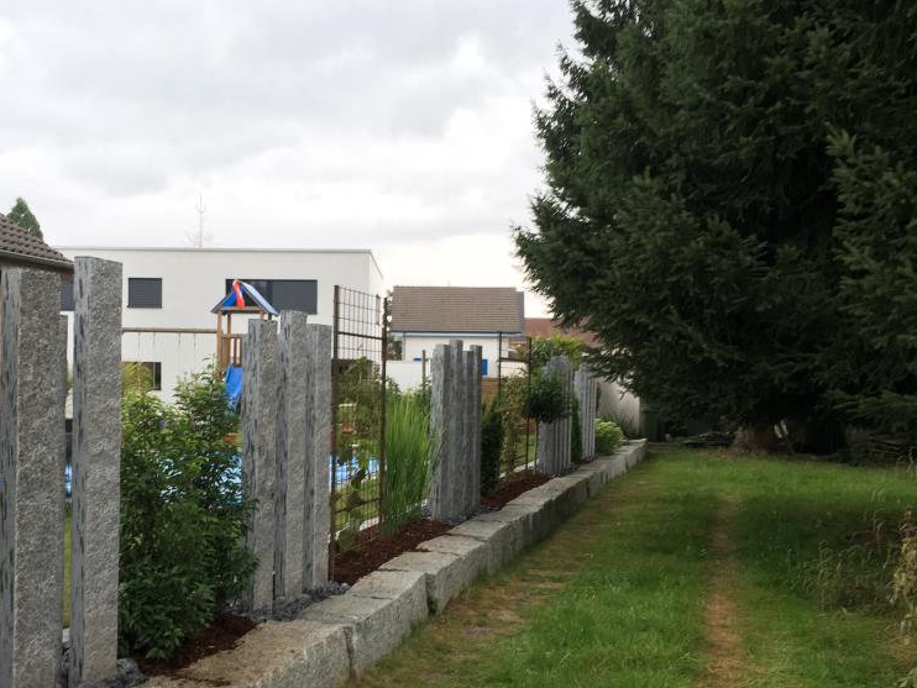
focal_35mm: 40
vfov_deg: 35.8
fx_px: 1060
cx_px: 332
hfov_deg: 46.3
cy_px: 432
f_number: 2.2
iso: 50
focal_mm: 4.15
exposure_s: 1/33
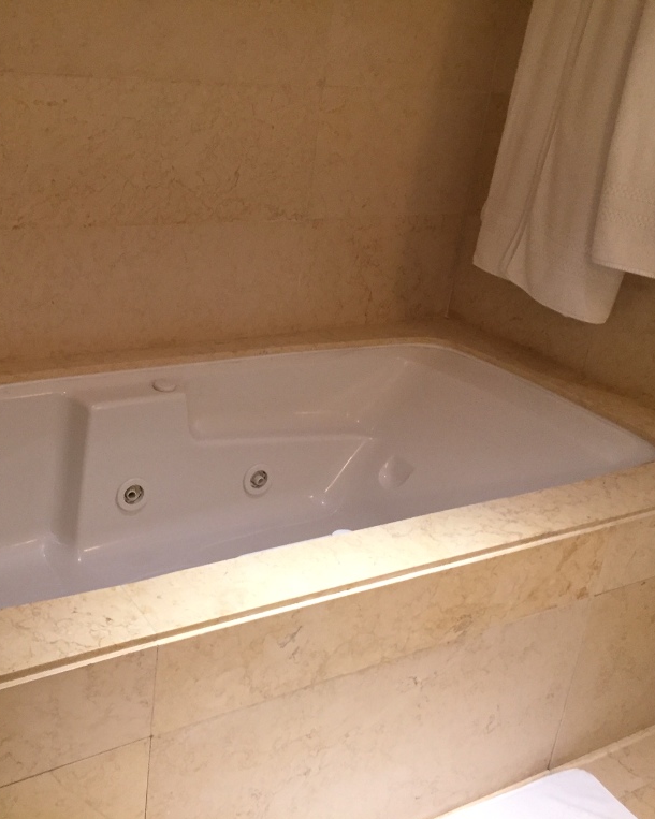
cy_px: 411
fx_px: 921
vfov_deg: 47.9
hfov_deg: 38.7
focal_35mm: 38
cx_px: 224
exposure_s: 1/33
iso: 200
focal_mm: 4.15
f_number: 2.2
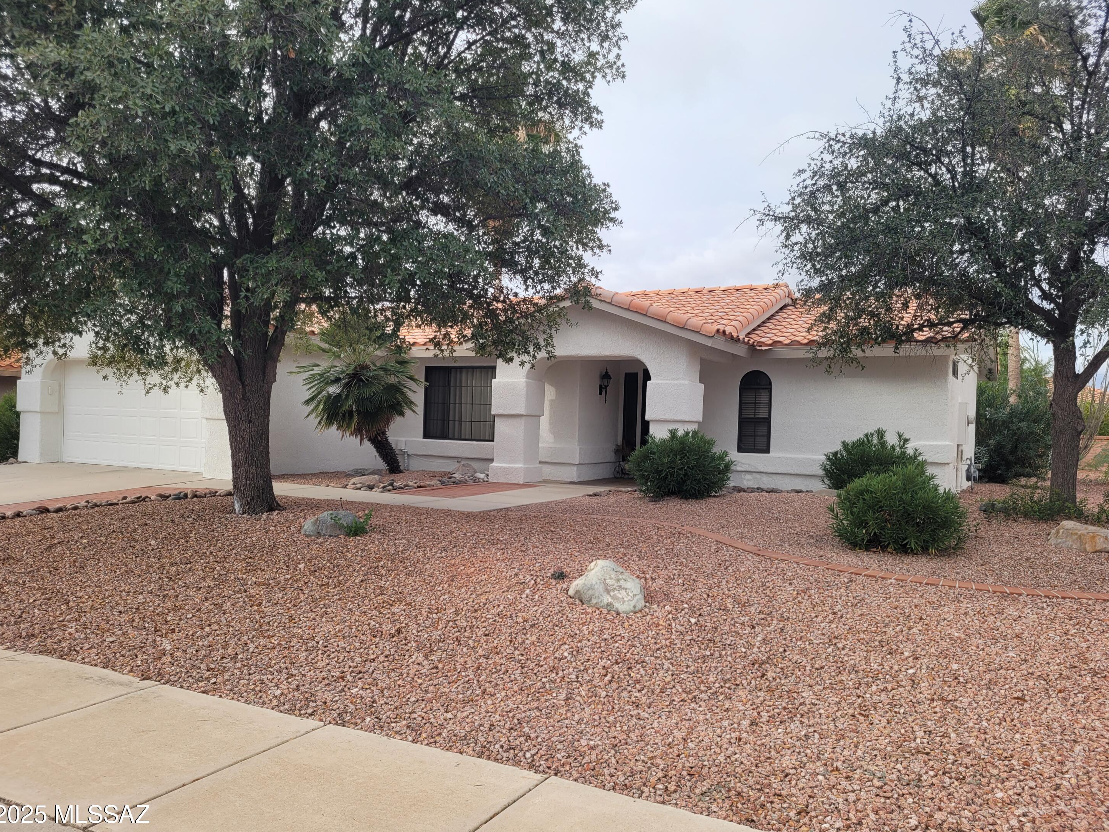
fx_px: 865
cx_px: 549
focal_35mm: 27
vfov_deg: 51.4
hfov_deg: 65.3
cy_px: 422
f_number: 1.8
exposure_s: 1/919
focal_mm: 5.4
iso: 40
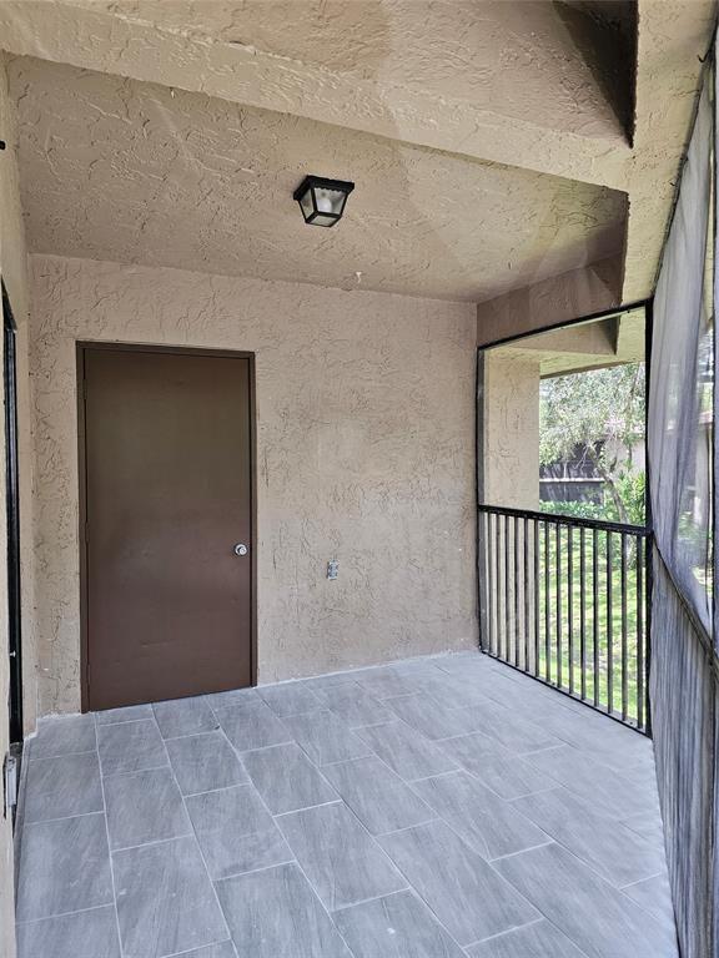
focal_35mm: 23
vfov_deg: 73.9
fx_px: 637
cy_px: 479
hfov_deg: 58.9
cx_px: 360
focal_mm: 6.3
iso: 160
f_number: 1.7
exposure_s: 1/207
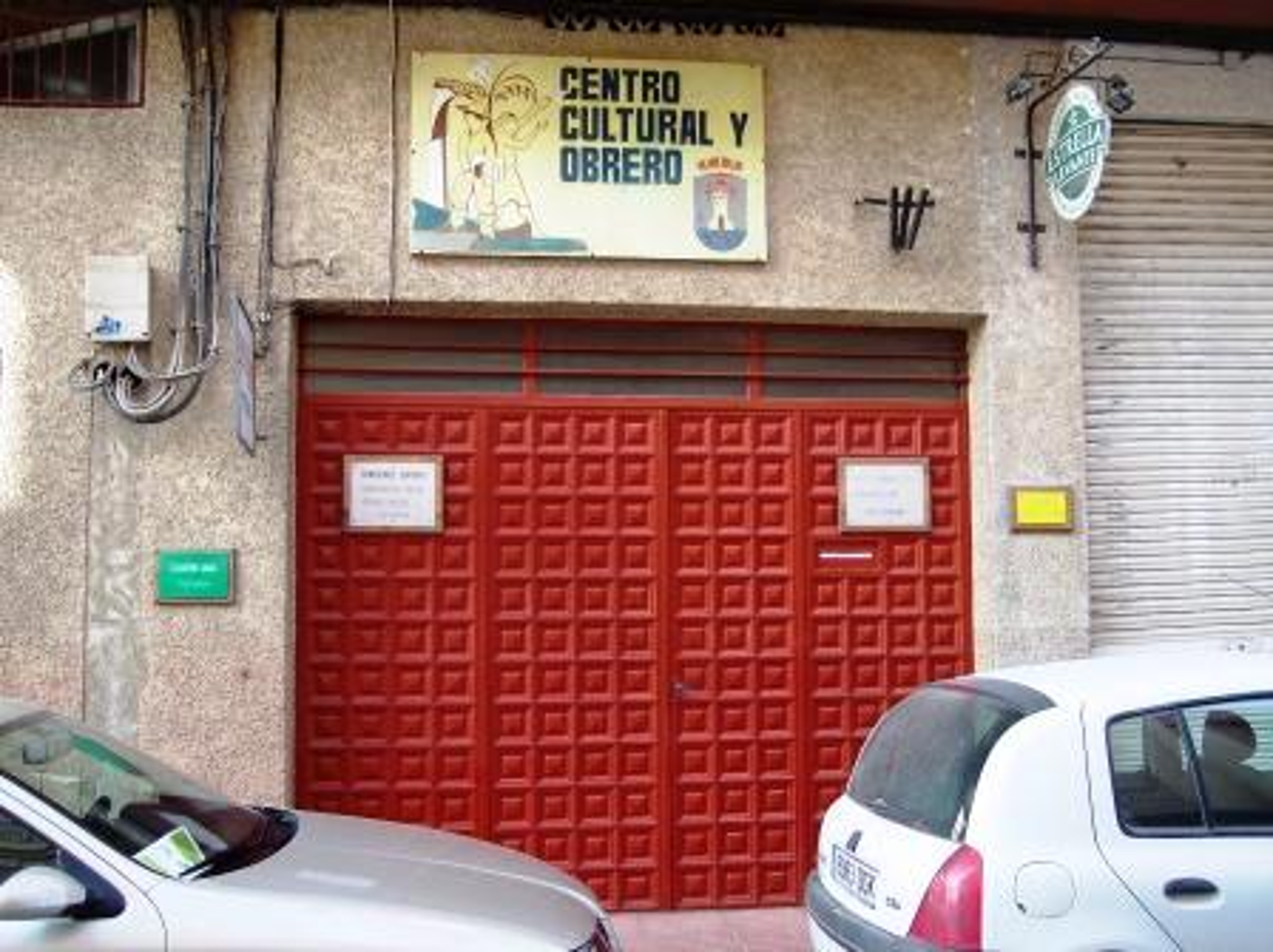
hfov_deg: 49.0
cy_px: 476
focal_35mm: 38
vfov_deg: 37.7
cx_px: 636
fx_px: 1396
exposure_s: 1/250
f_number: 2.8
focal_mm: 8
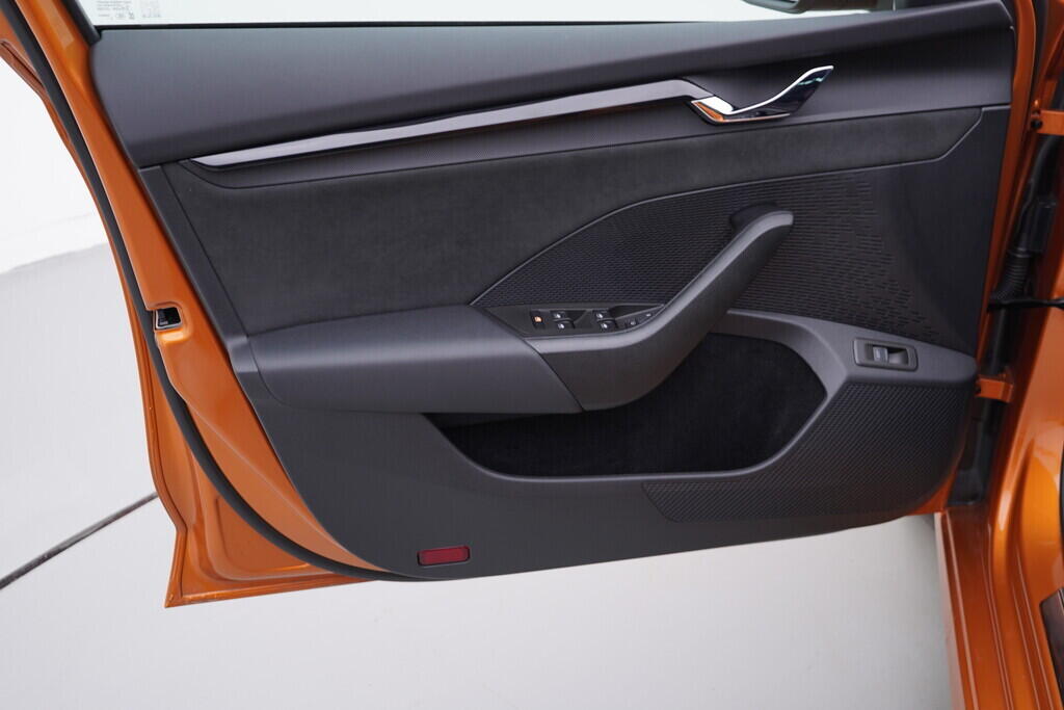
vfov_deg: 36.9
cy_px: 355
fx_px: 1064
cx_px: 532
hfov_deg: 53.1
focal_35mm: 36
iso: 125
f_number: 3.2
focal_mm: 24
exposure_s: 1/50
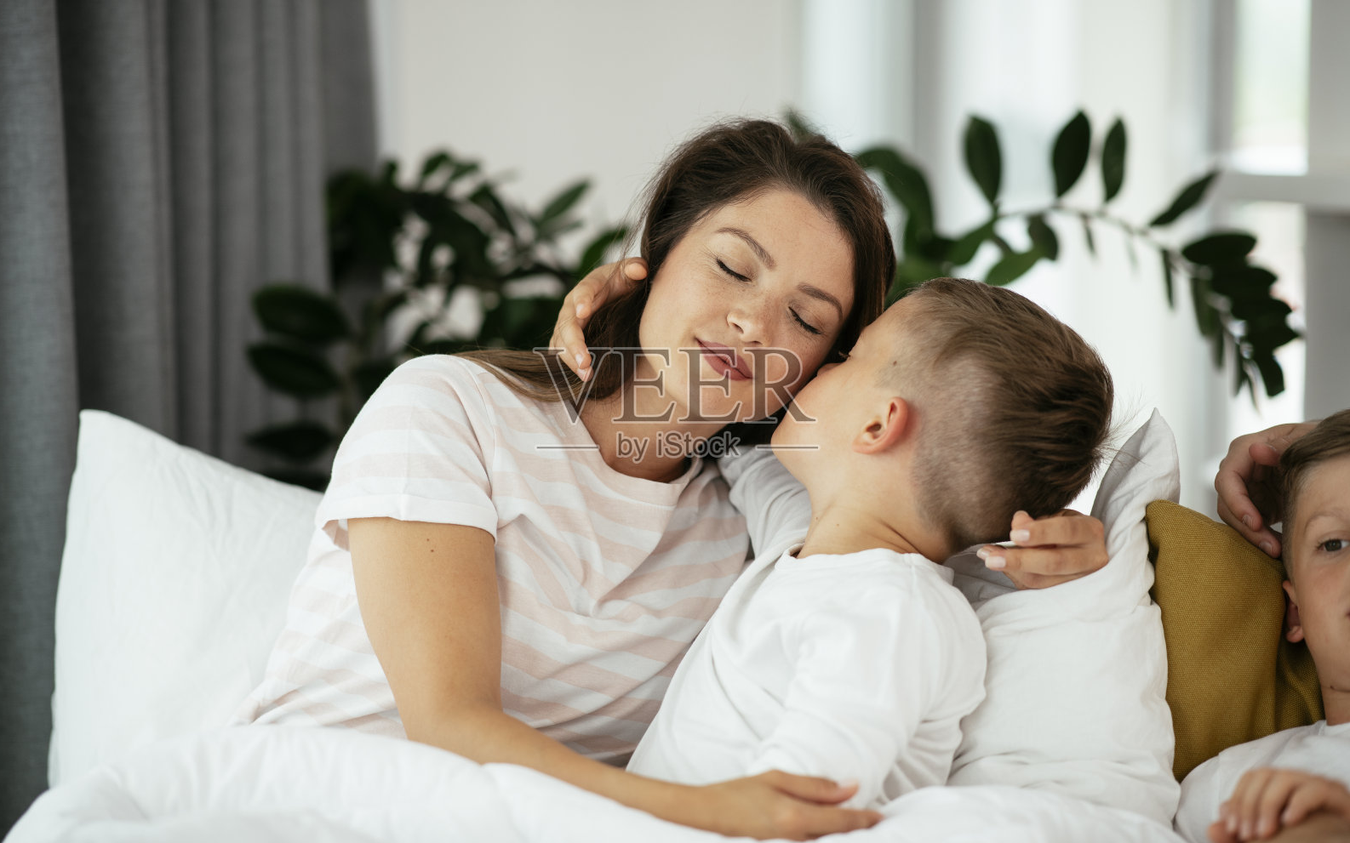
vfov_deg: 12.1
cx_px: 677
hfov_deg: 19.3
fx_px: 3973
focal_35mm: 108
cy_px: 406
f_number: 2
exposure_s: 1/400
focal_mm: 105
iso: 160
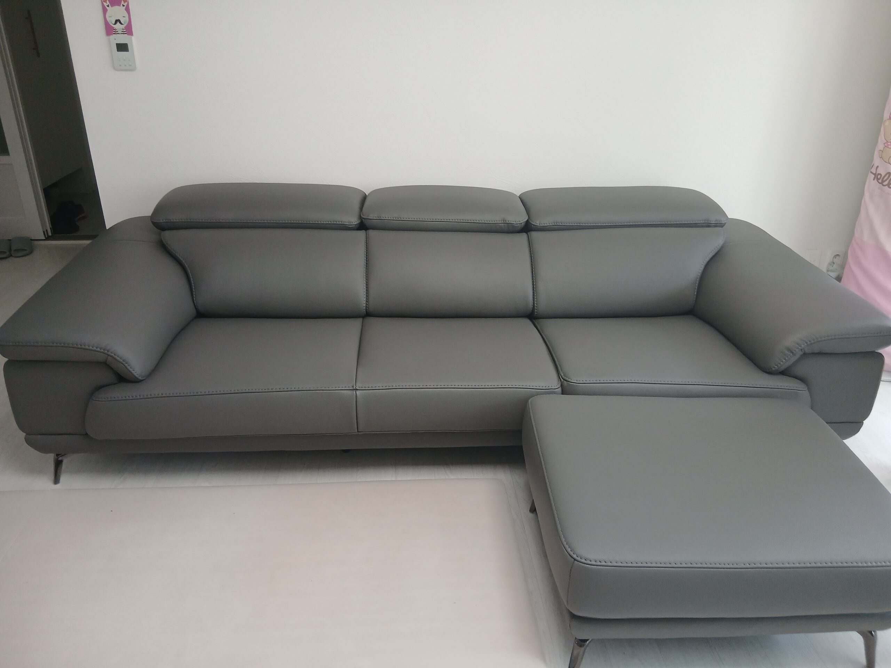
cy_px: 334
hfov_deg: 67.3
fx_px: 669
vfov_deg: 53.1
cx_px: 446
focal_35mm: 26
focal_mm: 3.98
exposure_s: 1/60
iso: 125
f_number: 1.8
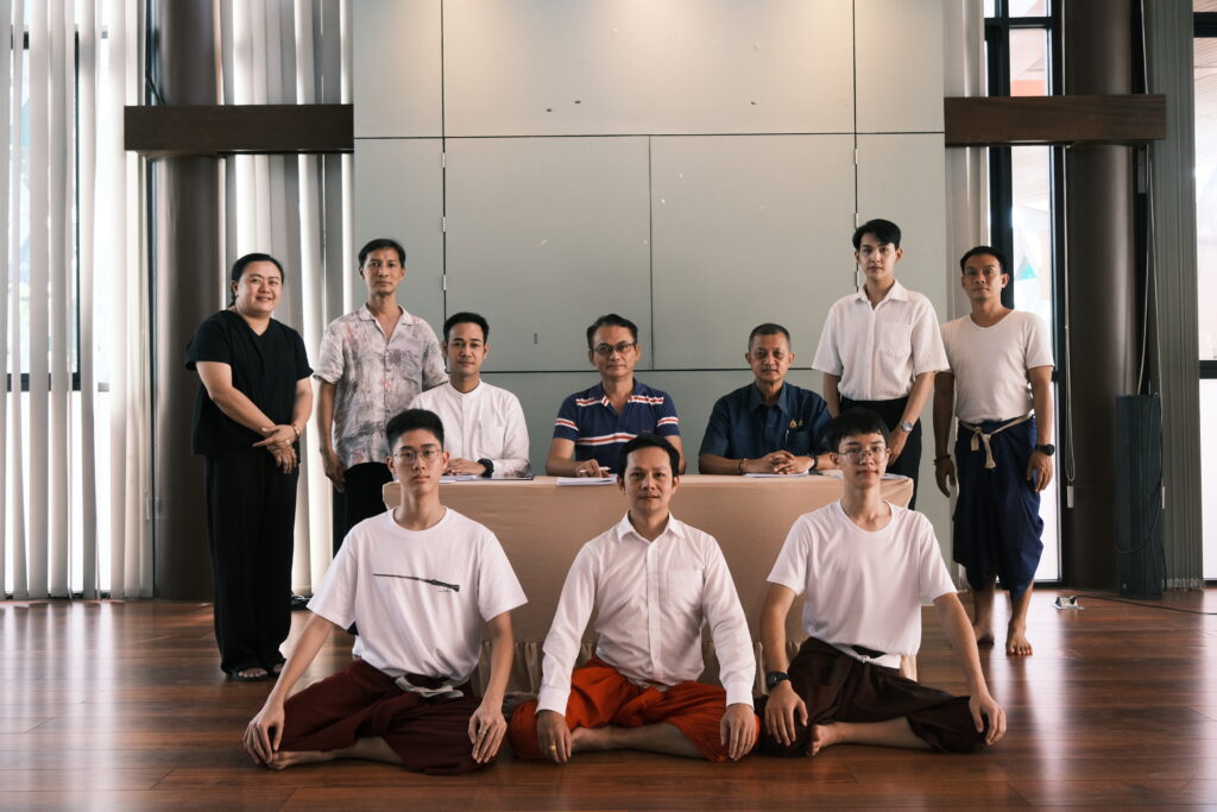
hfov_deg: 57.2
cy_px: 406
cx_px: 608
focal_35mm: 33
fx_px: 1116
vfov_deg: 40.0
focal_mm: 22.3
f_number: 4
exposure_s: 1/100
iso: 640
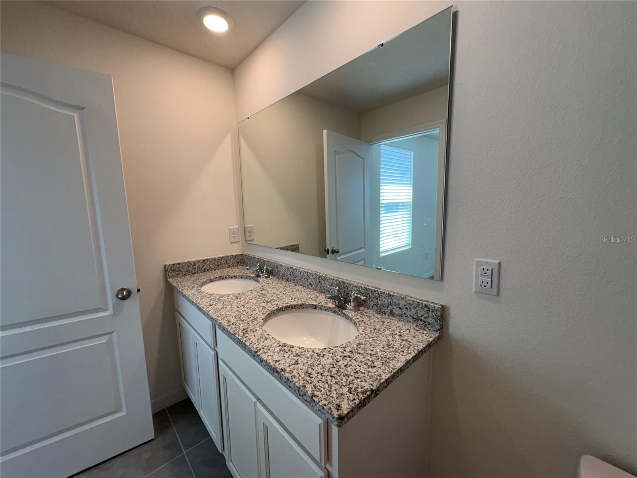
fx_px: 258
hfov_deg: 102.1
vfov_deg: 85.7
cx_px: 318
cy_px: 239
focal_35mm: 14
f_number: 2.2
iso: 80
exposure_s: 1/120
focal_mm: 2.22
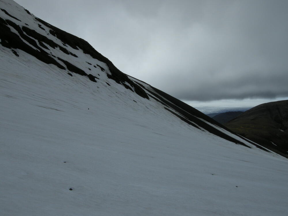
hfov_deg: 51.4
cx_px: 143
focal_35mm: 36
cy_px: 106
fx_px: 300
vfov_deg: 39.7
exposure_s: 1/624
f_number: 7.6
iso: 100
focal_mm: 7.5
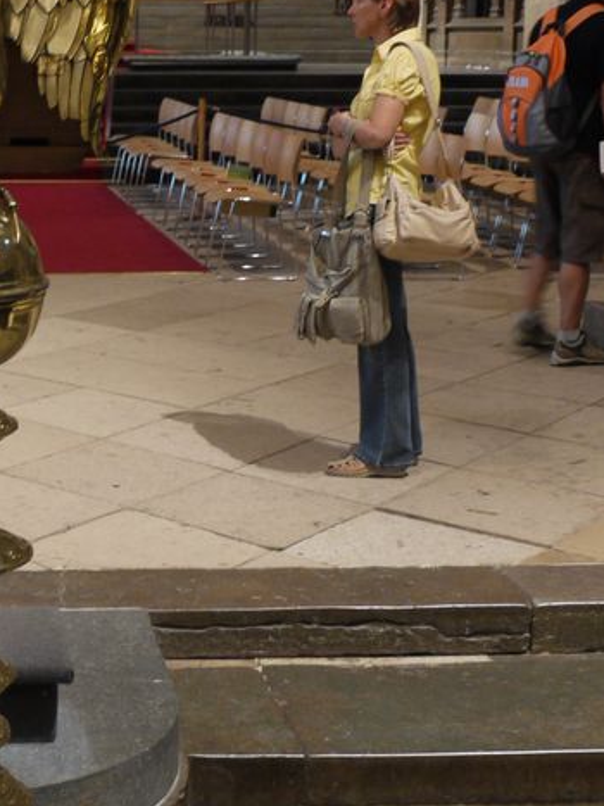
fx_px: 1839
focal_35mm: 79
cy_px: 368
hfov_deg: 18.2
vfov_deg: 24.7
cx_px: -3
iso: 400
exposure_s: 1/8
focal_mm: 18
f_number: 3.9
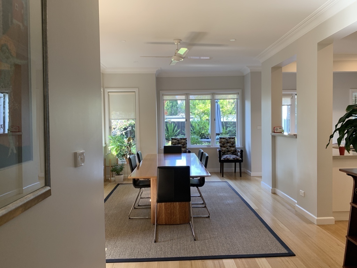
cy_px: 134
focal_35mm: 26
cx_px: 178
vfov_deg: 53.1
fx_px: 268
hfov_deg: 67.3
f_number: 1.8
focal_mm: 4.25
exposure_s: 1/97
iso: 100
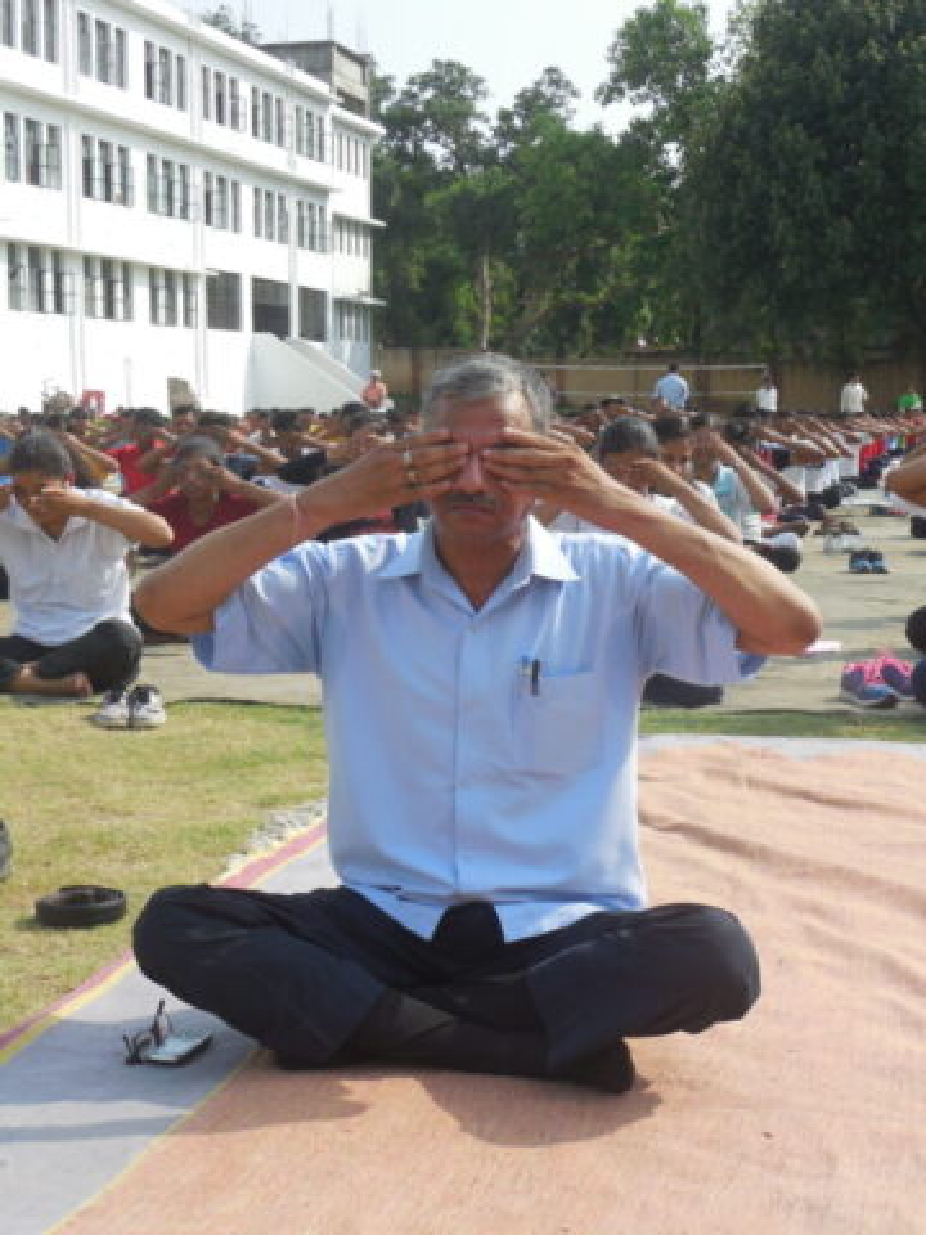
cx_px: 463
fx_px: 2354
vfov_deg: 29.4
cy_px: 618
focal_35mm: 66
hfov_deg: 22.3
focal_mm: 10.9
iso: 125
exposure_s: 1/640
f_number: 4.2
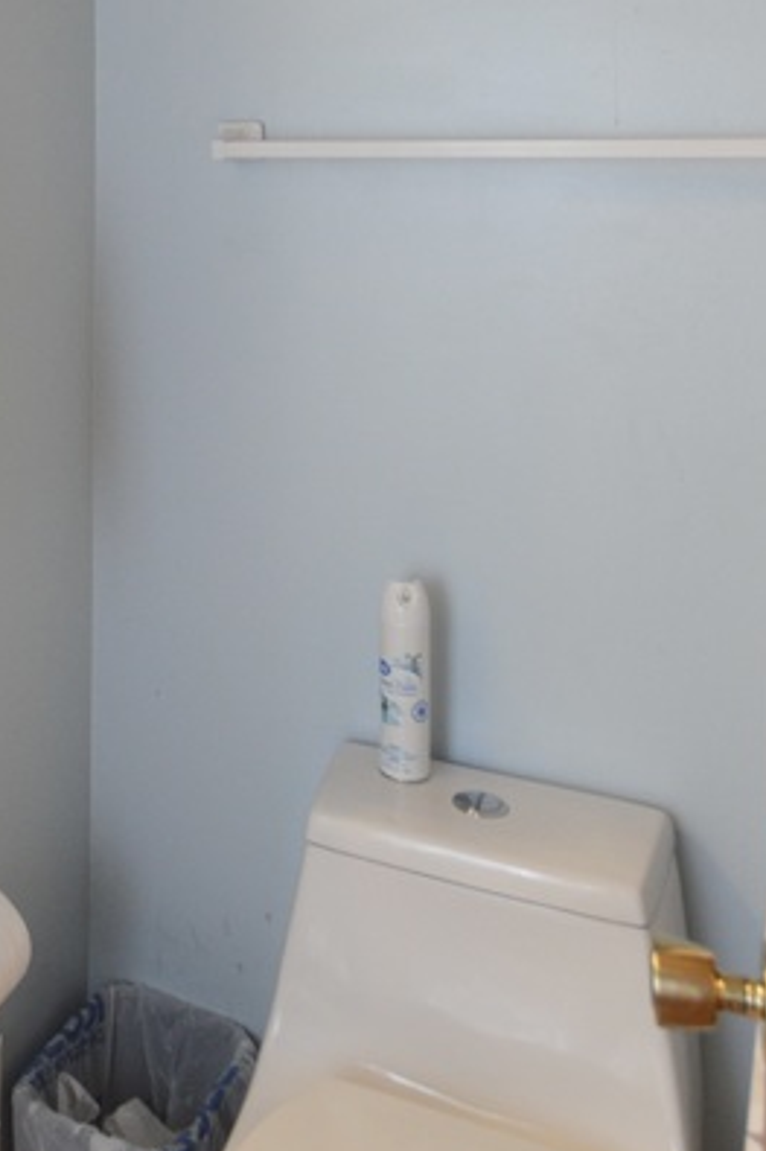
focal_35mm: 41
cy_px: 152
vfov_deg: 43.9
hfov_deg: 28.0
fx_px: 1310
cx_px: -181
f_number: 4.5
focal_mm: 10
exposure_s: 1/80
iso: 400
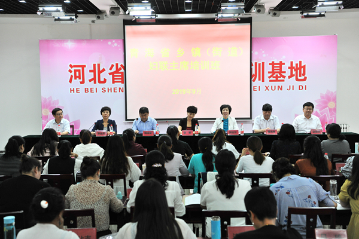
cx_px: 180
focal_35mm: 48
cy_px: 120
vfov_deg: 28.1
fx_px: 479
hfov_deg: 41.1
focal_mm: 48
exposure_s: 1/100
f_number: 4
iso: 800
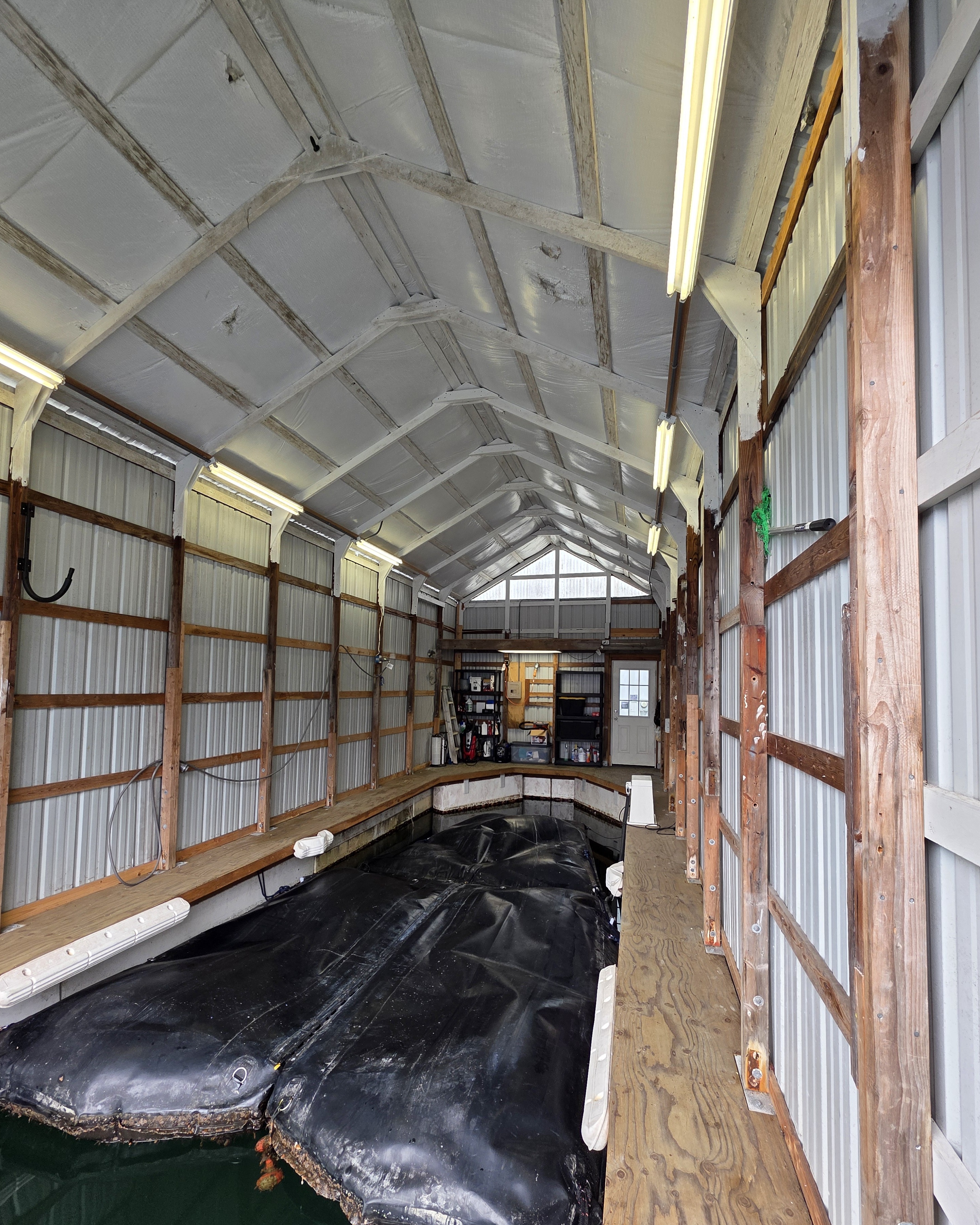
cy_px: 663
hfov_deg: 88.0
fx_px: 508
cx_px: 506
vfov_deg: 100.5
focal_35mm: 14
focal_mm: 2.2
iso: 50
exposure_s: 1/120
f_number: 1.9
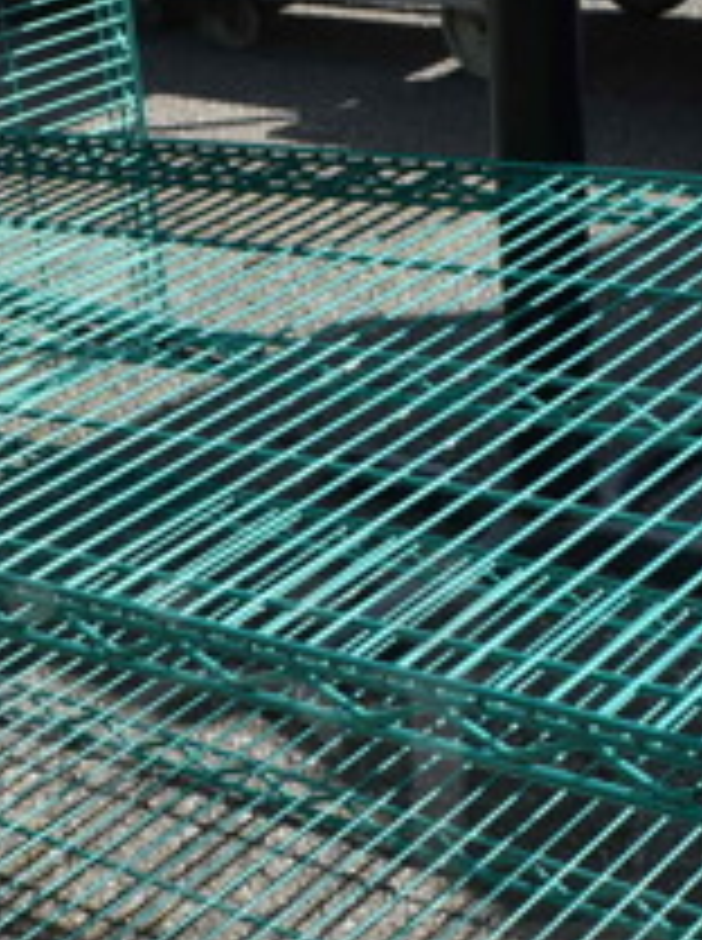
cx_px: 171
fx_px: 2061
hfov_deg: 19.2
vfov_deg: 25.2
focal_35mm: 76
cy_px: 783
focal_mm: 18
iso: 200
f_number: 8
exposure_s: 1/500
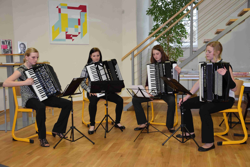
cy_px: 84
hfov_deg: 43.6
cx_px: 125
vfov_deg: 29.9
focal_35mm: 45
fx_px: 313
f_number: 4.5
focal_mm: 30
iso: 1600
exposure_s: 1/100
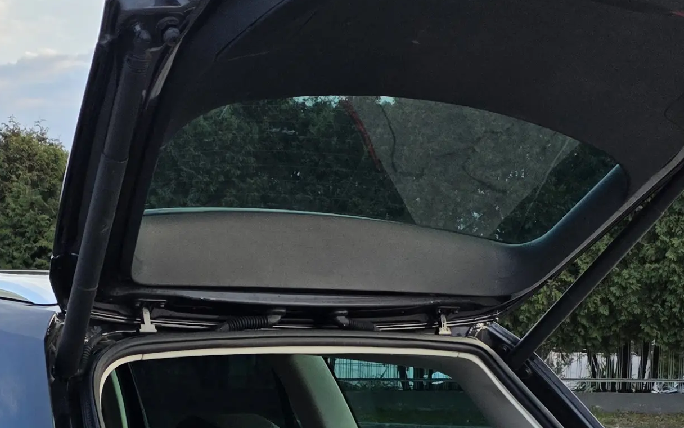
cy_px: 501
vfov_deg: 16.3
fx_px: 1435
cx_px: 268
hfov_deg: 26.7
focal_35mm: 77
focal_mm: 6.3
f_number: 1.7
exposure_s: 1/359
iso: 40
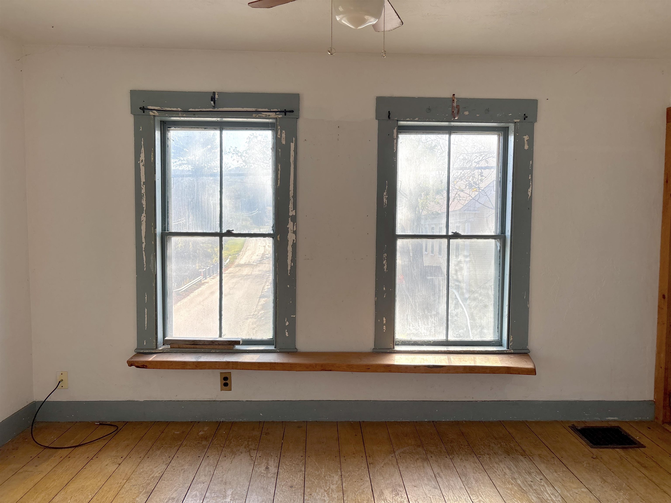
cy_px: 252
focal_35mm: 26
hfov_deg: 67.3
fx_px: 504
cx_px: 336
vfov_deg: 53.1
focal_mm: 5.96
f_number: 1.6
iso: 50
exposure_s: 1/430
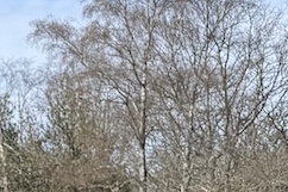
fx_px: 1375
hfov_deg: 10.2
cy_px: 202
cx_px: -439
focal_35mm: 172
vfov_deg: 7.9
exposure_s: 1/2232
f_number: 1.78
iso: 80
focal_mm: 6.76
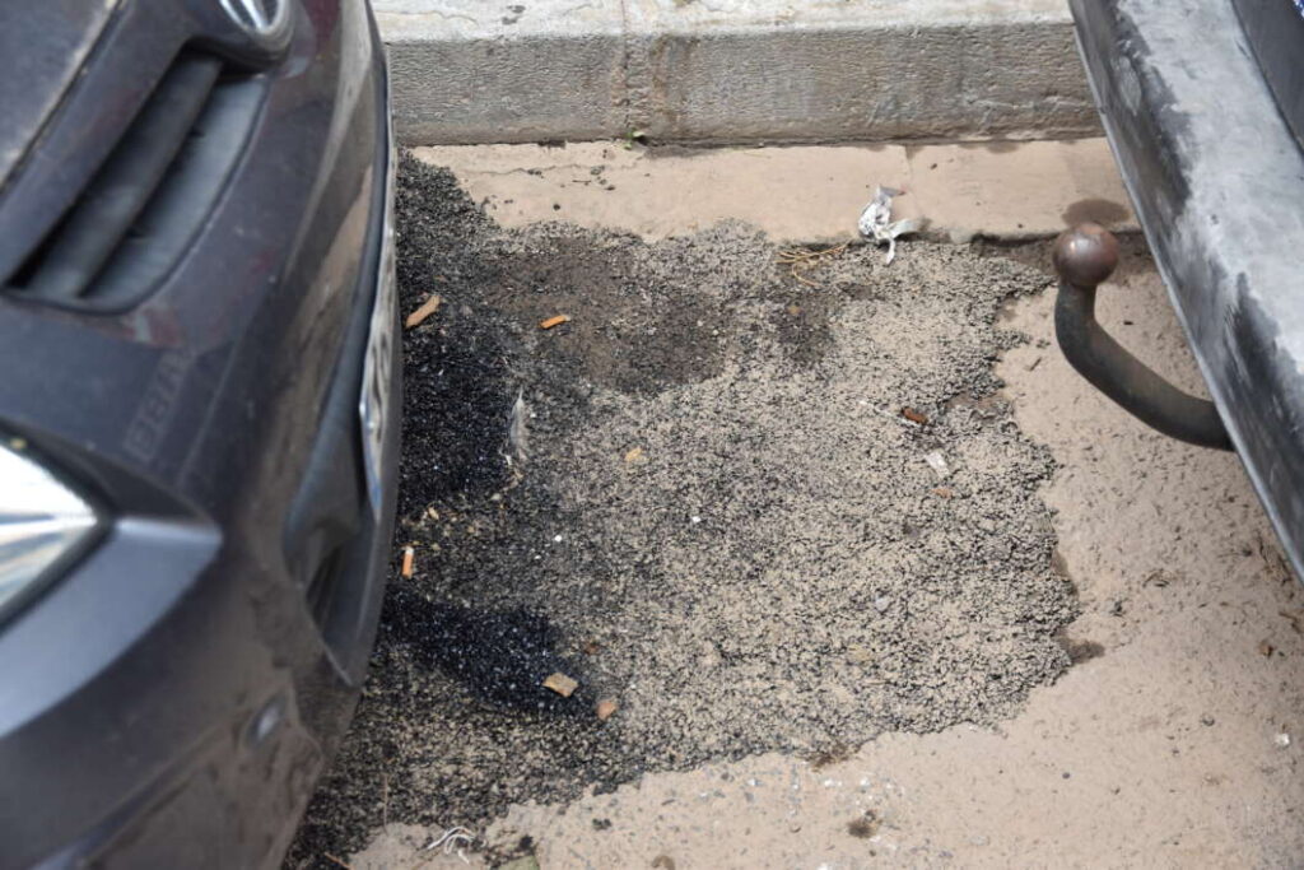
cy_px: 435
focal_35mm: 57
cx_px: 652
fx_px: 2065
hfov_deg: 35.0
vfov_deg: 23.8
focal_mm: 38
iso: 250
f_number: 3.5
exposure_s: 1/320
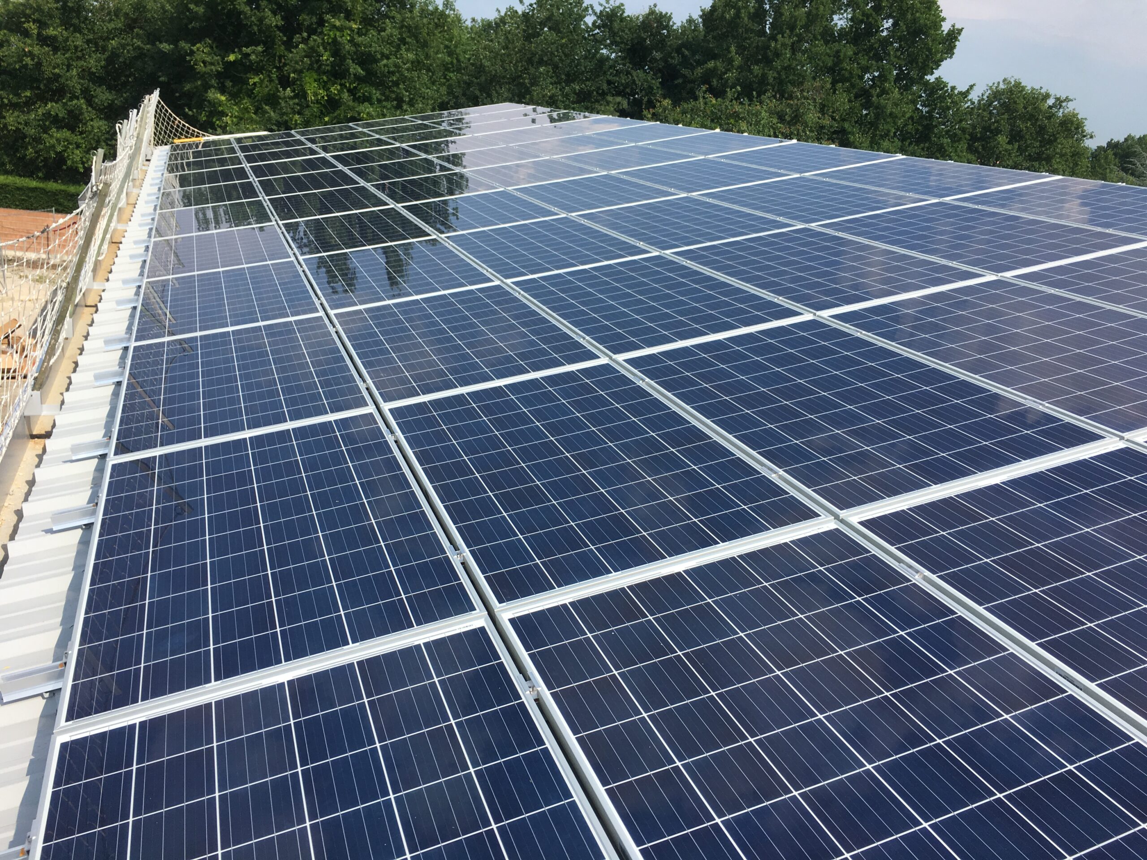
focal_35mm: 29
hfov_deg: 61.7
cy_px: 430
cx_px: 574
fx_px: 961
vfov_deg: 48.2
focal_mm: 4.15
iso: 25
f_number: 2.2
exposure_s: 1/1876
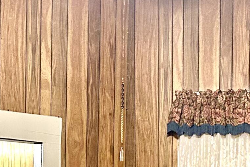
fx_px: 736
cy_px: 273
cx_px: 203
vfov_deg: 12.1
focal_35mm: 106
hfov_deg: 19.1
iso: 400
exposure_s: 1/40
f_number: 1.5
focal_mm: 5.7
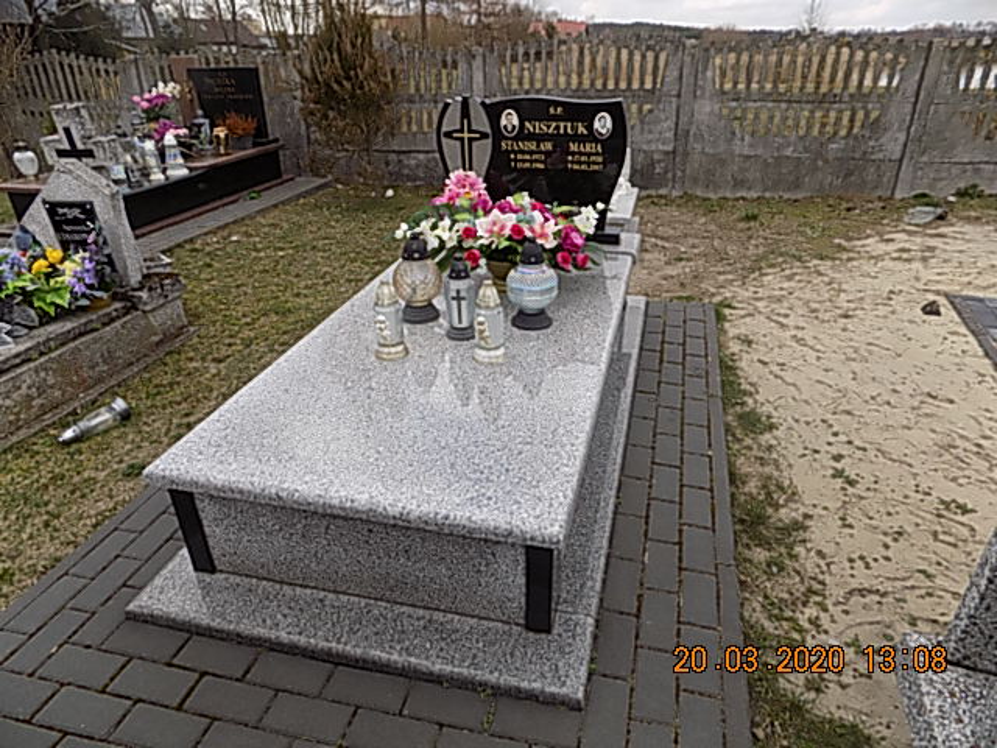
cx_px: 498
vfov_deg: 58.9
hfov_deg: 73.9
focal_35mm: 23
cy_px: 374
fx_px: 662
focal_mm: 4
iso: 80
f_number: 3.1
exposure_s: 1/400
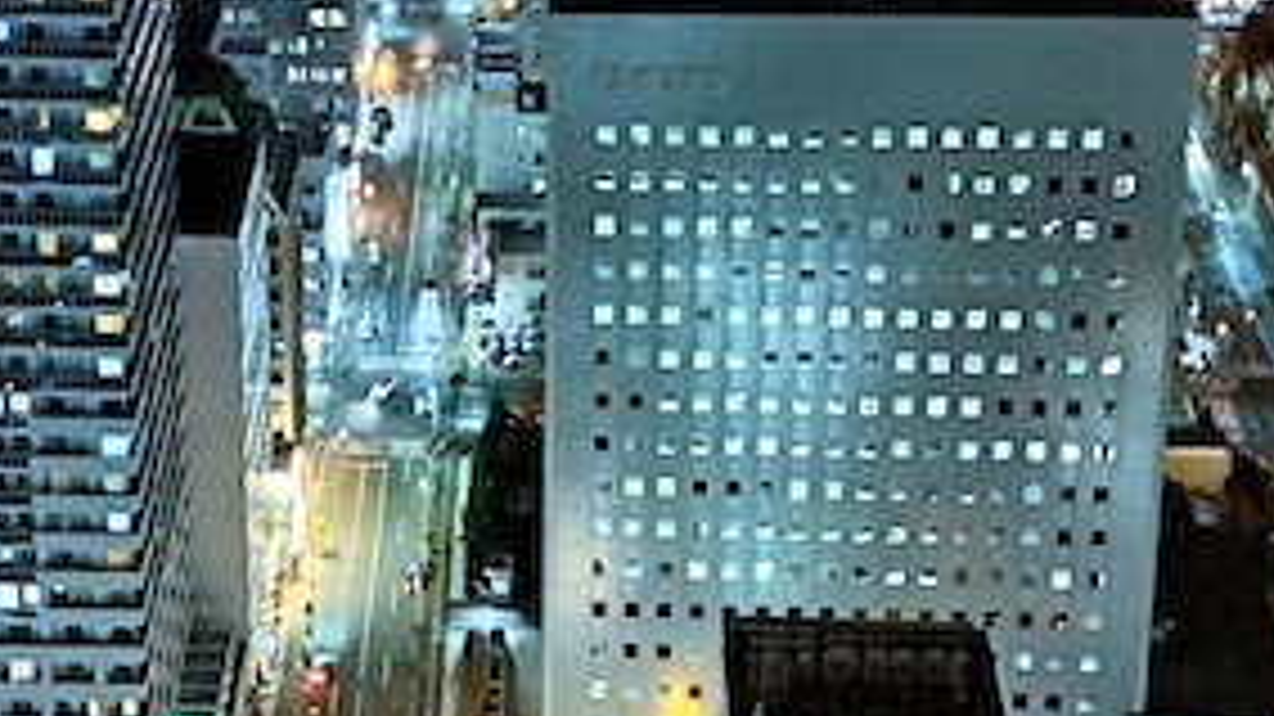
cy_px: 144
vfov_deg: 16.2
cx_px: 612
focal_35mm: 74
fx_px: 2499
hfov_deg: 28.6
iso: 1600
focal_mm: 5.23
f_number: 1.8
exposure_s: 1/17
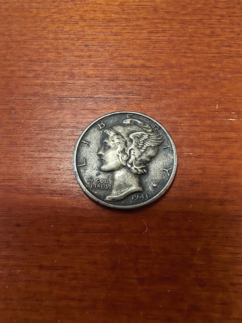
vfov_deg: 71.6
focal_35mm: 24
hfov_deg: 56.8
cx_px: 121
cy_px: 162
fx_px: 224
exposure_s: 1/25
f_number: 2.2
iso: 500
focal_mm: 1.68
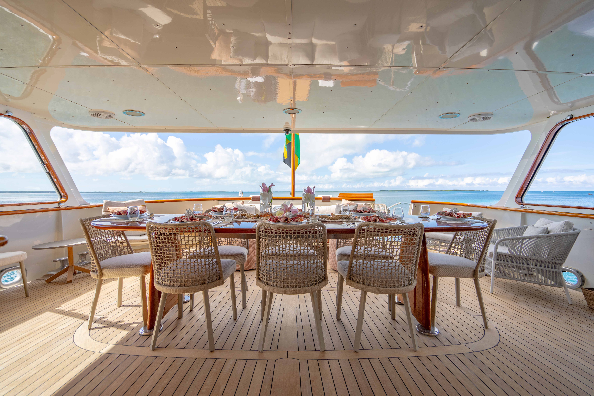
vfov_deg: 73.7
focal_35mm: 16
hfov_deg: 96.7
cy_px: 198
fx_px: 264
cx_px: 297
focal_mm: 16
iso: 100
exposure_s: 1/640
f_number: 4
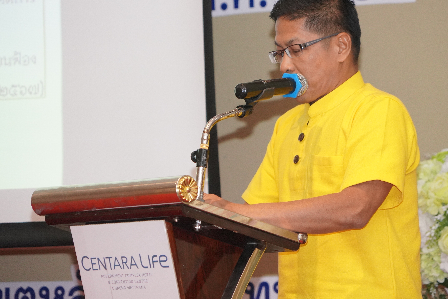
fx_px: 4019
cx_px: 271
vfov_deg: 4.3
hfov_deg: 6.4
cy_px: 124
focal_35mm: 323
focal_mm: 240
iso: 6400
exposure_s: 1/160
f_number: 6.3
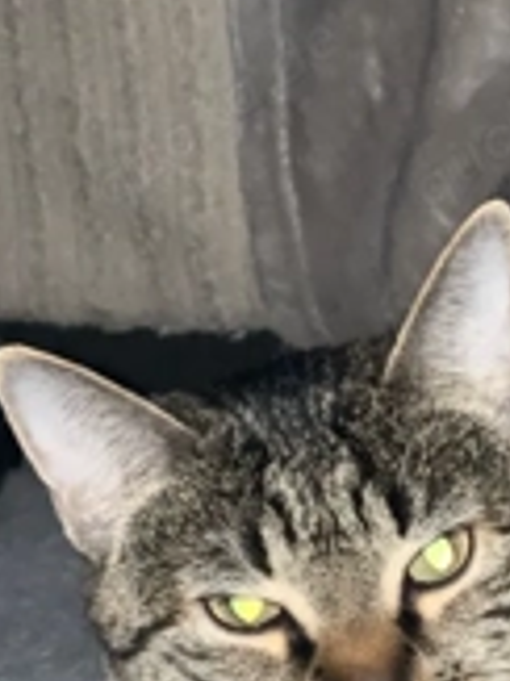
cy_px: 811
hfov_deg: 7.8
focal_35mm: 189
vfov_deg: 10.3
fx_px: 3718
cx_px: 305
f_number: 2.8
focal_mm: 9
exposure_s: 1/34
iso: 400
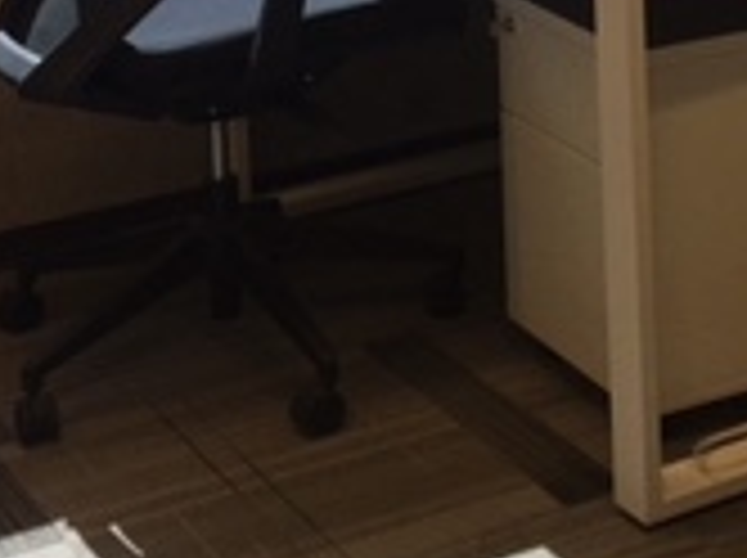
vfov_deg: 12.5
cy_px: -292
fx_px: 2413
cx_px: 747
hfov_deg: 17.2
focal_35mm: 112
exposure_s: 1/132
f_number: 2.2
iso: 25
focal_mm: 4.15
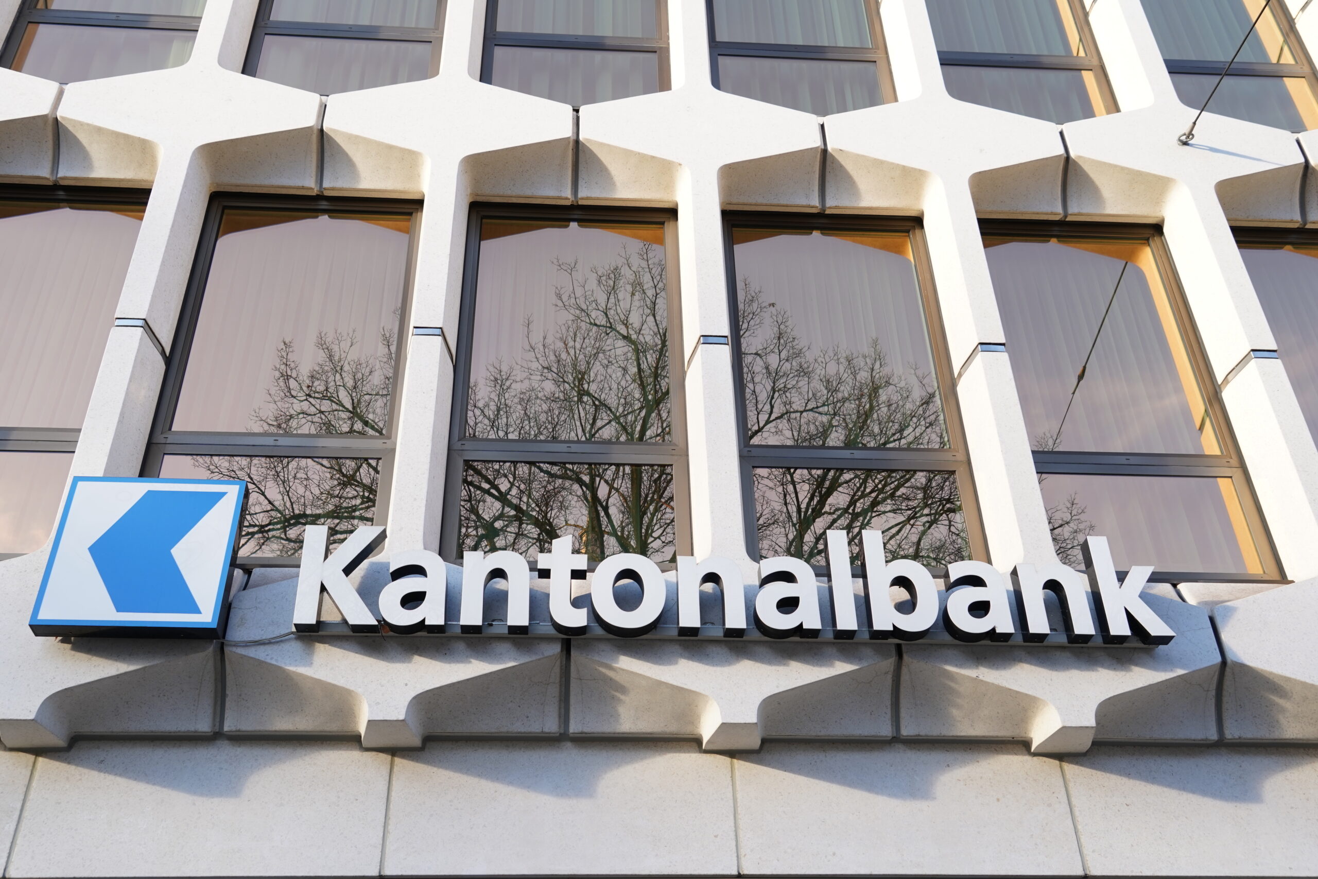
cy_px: 440
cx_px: 659
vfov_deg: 37.9
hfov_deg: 54.4
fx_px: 1281
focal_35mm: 35
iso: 250
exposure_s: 1/100
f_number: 6.3
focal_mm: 35
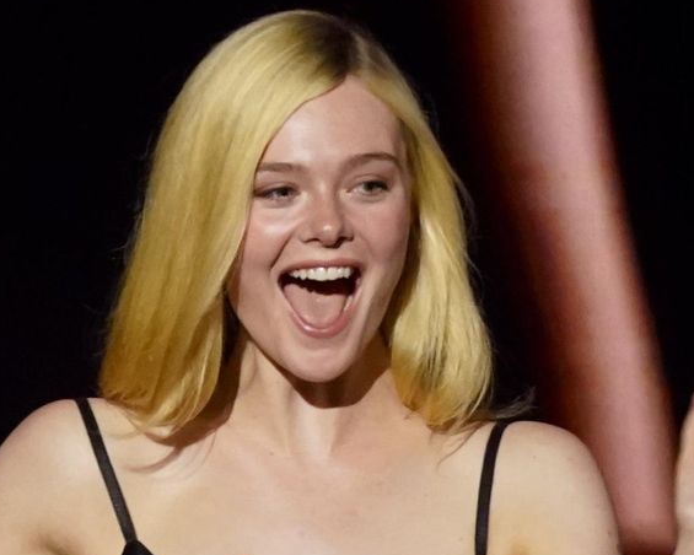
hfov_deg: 4.9
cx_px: 215
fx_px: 8031
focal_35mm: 391
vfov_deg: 4.0
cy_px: 436
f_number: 9
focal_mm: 131
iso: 5000
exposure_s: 1/125
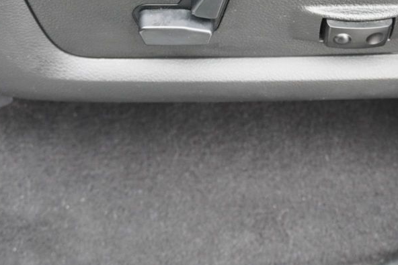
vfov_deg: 20.7
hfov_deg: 30.7
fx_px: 717
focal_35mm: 65
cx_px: 271
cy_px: 42
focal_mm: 25
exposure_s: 1/160
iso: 1600
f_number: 4.5
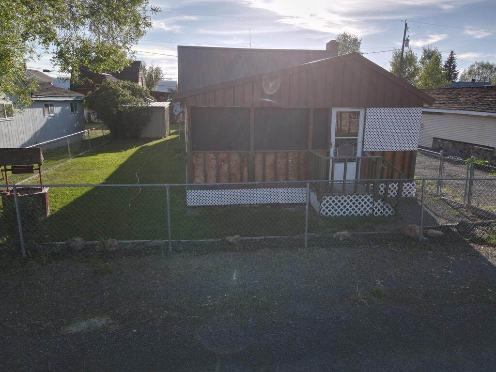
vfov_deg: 56.8
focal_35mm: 24
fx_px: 344
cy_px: 186
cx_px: 248
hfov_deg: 71.6
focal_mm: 4.5
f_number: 2.8
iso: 100
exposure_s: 1/320
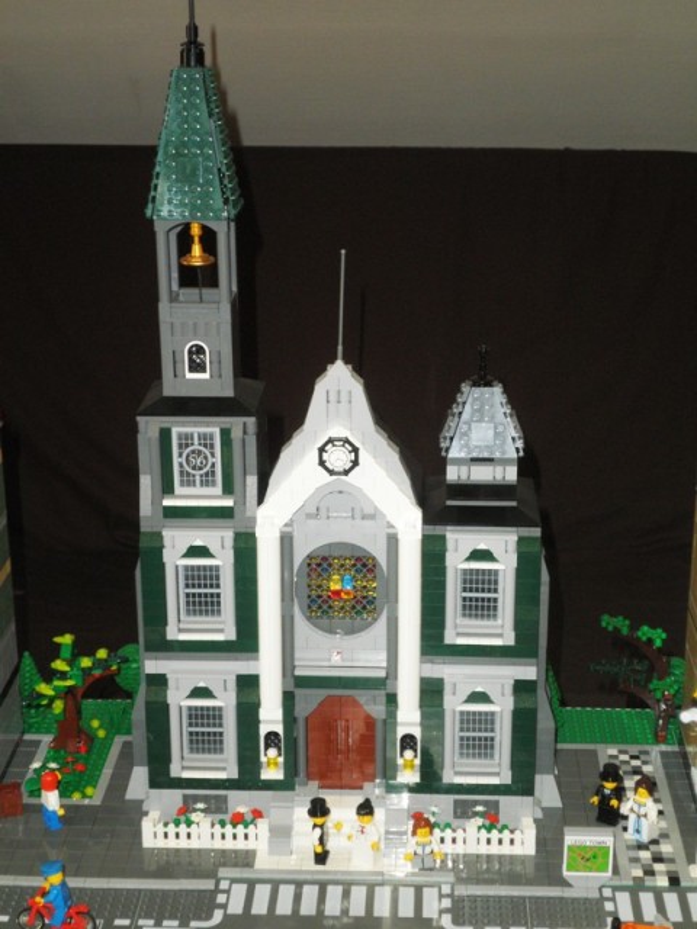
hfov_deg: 24.4
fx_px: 1611
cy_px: 464
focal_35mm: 60
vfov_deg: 32.2
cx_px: 348
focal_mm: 10.7
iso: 160
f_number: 3.9
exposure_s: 1/80
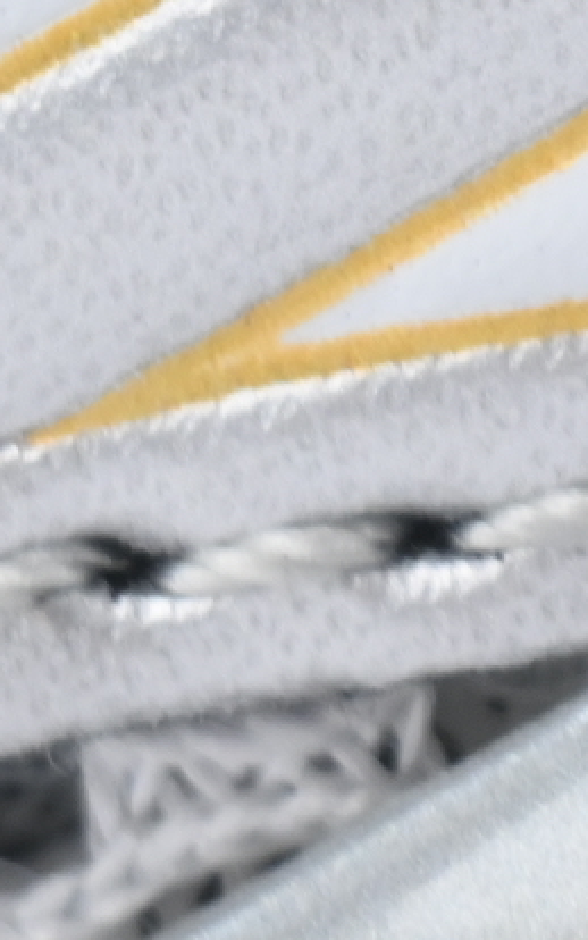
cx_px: 3201
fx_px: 31259
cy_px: -279
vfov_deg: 1.7
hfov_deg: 1.1
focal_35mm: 1220
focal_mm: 120
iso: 400
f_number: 10
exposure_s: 1/100
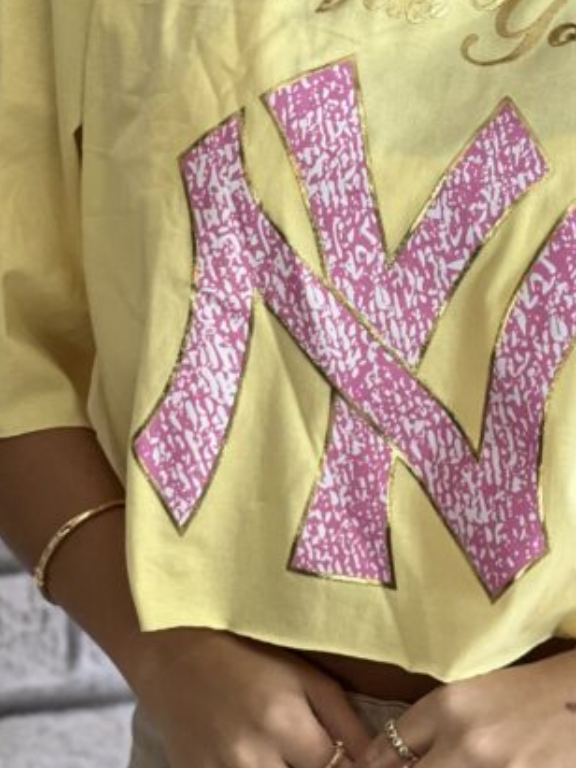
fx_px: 3885
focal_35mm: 175
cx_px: 454
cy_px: 23
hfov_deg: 8.5
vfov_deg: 11.2
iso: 80
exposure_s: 1/120
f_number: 2.8
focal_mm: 9
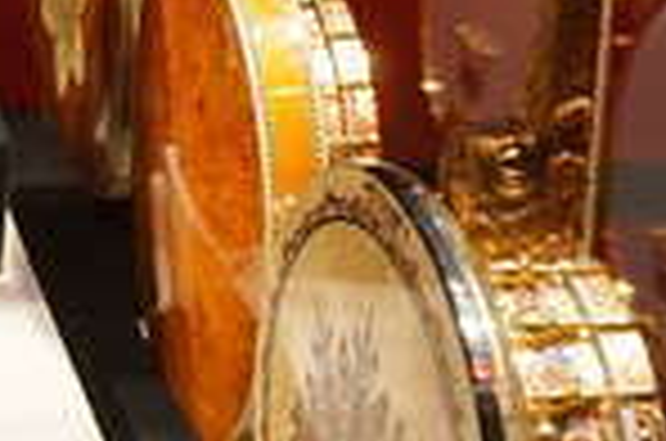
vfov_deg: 10.3
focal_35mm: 130
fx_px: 2400
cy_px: -119
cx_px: -302
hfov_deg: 14.8
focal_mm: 16
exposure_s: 1/160
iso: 800
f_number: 4
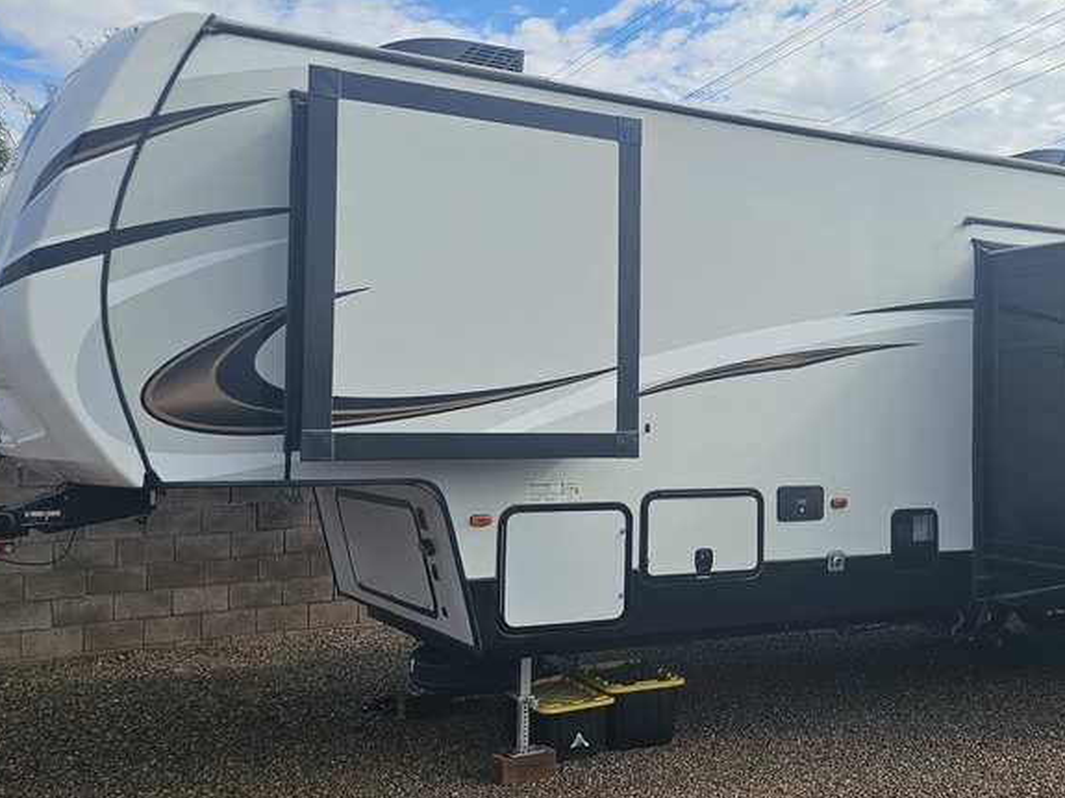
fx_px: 1230
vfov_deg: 35.9
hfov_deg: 46.0
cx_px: 724
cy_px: 381
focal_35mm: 40
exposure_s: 1/957
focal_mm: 6.3
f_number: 1.7
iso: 10
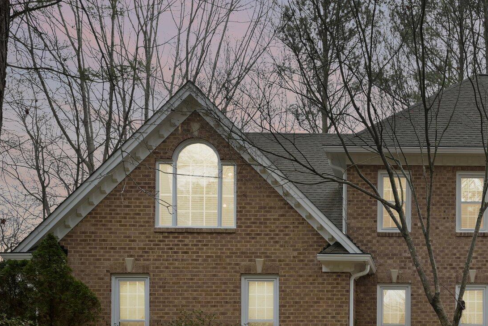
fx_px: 610
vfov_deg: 29.8
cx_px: 442
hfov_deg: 40.2
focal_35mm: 45
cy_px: 199
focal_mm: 24
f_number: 9
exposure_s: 1/160
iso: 200
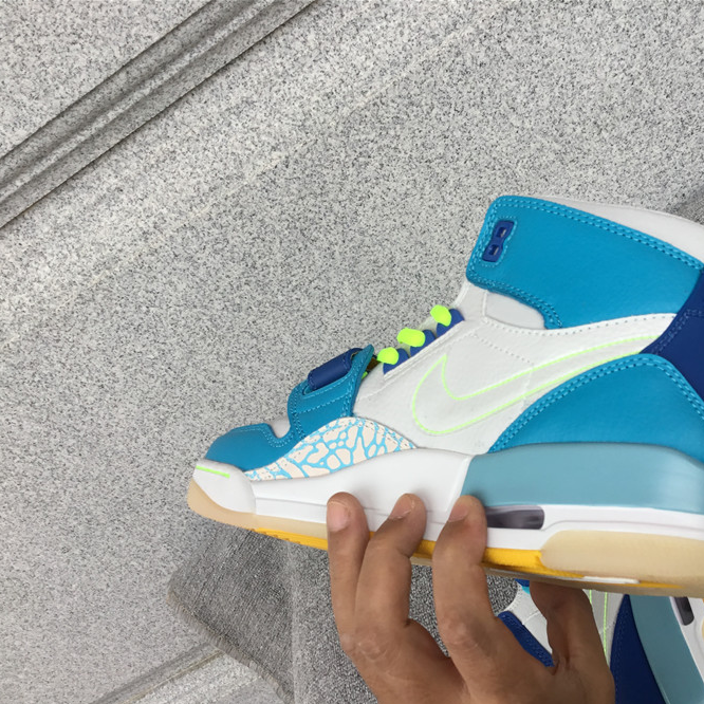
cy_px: 356
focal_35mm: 37
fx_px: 851
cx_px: 464
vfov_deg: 44.9
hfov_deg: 44.3
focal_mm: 3.3
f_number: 2.4
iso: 25
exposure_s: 1/100
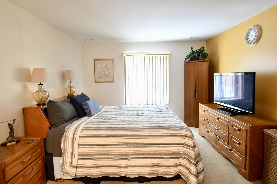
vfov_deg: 61.9
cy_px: 92
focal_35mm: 20
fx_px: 154
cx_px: 138
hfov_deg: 84.0
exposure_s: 1/8
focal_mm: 10
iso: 2000
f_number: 6.3
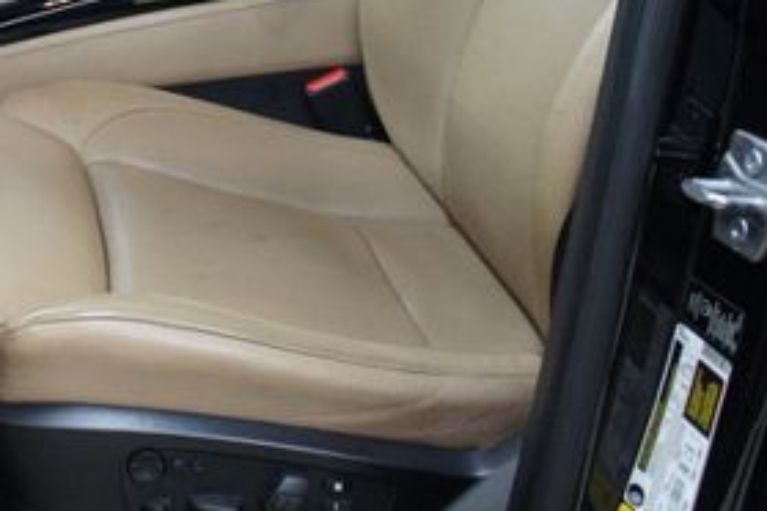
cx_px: -88
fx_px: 1321
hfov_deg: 29.1
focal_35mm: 62
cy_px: -41
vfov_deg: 20.9
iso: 1600
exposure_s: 1/50
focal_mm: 18
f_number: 3.5
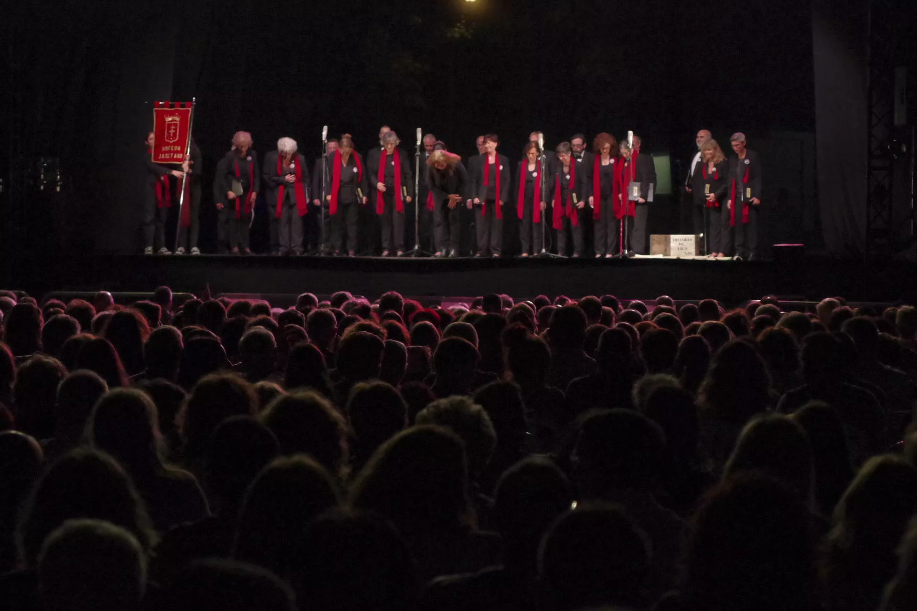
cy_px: 306
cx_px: 458
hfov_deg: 19.6
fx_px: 2649
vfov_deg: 13.2
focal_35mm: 104
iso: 6400
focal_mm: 68
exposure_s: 1/640
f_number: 4
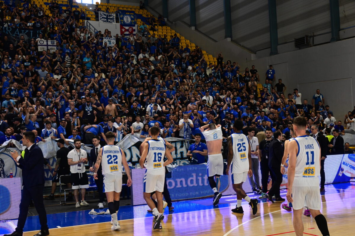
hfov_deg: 44.5
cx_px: 178
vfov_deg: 30.5
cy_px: 118
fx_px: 434
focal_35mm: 44
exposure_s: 1/200
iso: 2500
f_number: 5.6
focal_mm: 44
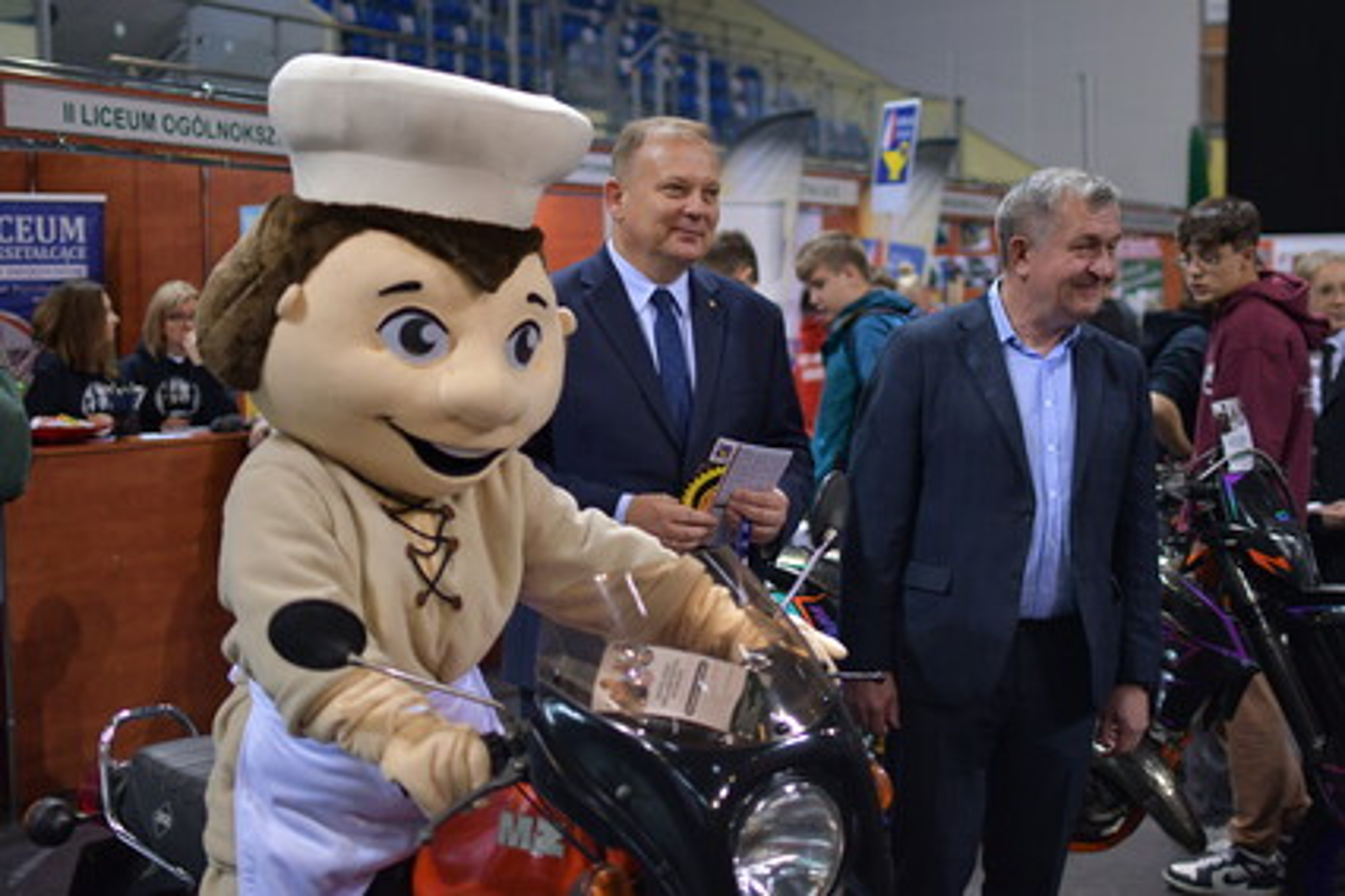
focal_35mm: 52
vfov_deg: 26.0
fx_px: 1943
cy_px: 448
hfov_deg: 38.2
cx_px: 672
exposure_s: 1/200
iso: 1000
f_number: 1.8
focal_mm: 35
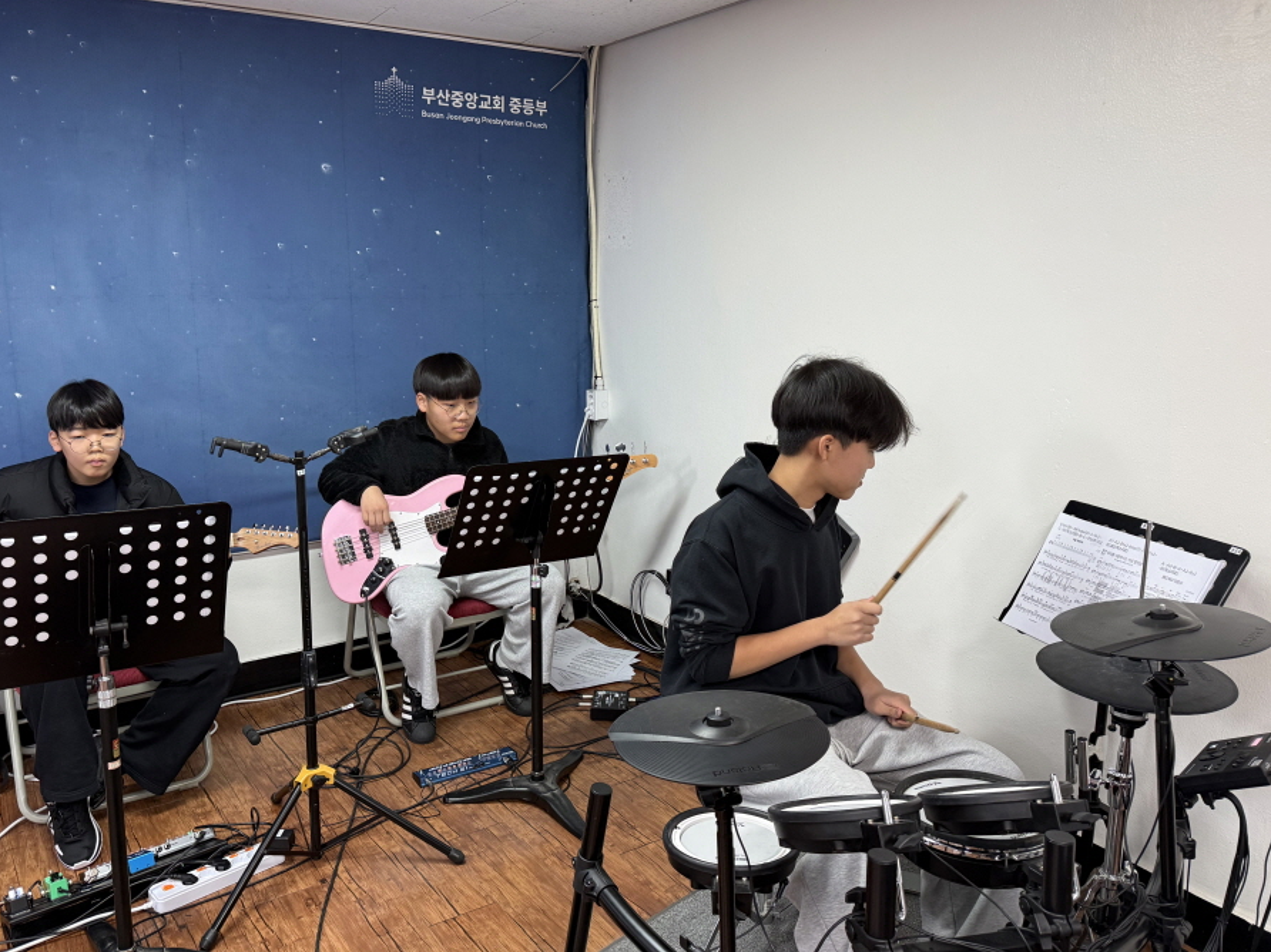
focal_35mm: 27
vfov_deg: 51.3
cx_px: 572
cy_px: 446
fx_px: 991
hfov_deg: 65.2
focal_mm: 6.76
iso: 200
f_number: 1.78
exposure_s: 1/60
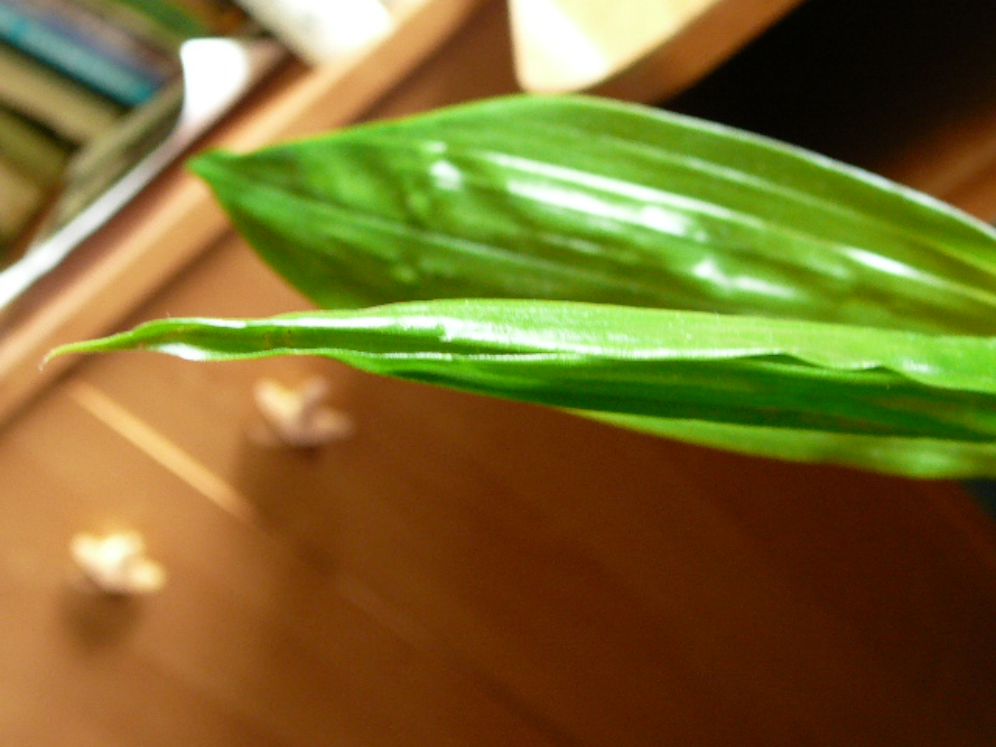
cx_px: 498
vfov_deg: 27.0
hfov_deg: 35.5
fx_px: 1554
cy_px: 374
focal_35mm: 54
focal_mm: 6.4
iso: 200
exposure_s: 1/8
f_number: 3.2
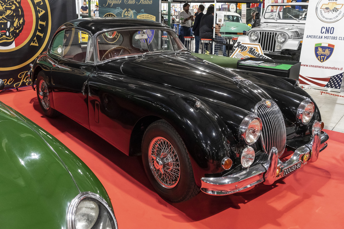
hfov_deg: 58.7
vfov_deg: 41.1
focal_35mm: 32
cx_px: 172
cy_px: 114
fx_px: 306
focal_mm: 32
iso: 3200
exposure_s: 1/20
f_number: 8
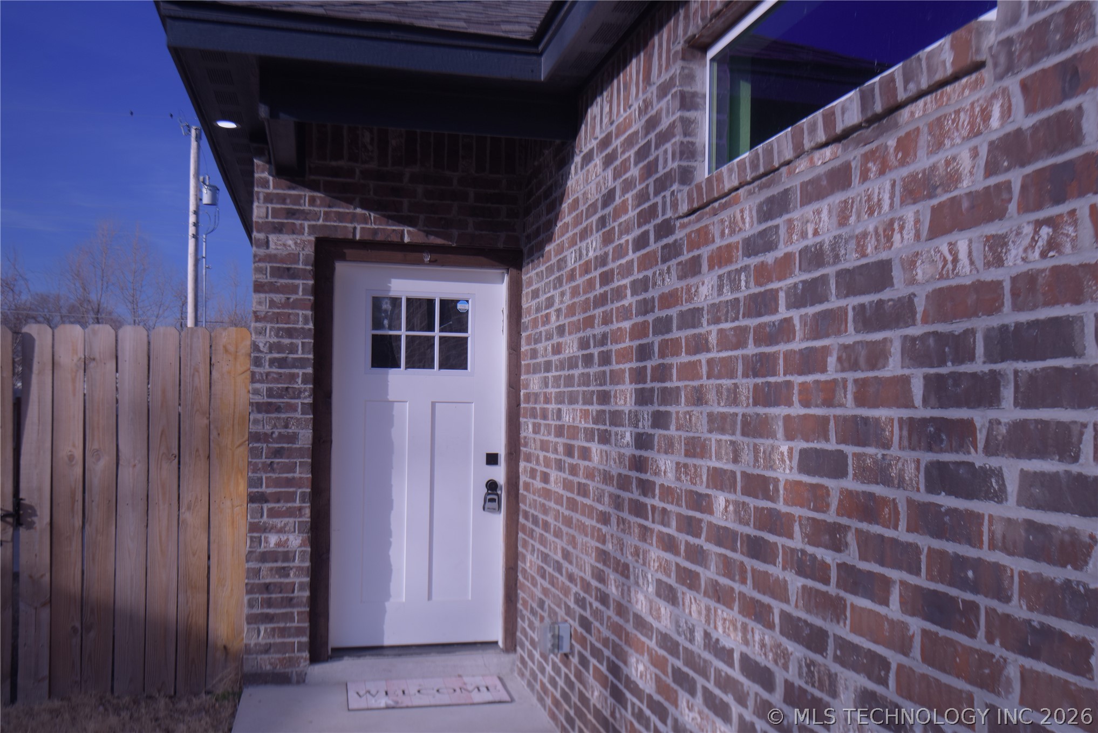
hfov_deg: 54.4
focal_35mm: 35
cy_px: 366
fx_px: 1068
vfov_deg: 37.9
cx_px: 549
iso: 220
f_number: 8
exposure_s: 1/320
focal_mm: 35
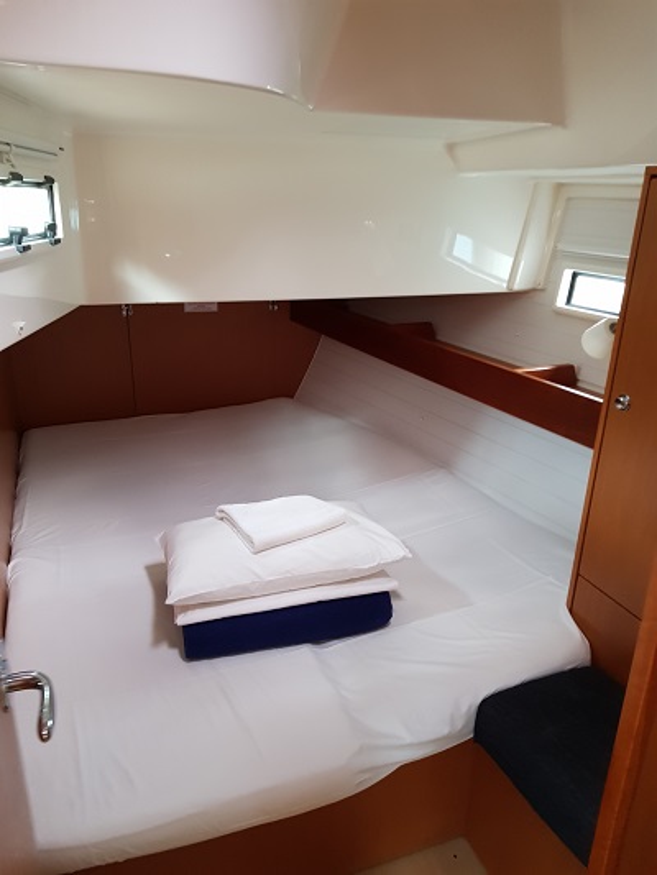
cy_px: 438
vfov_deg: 67.3
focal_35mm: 26
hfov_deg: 53.1
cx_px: 328
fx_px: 658
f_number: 1.7
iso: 200
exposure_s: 1/12
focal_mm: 4.2
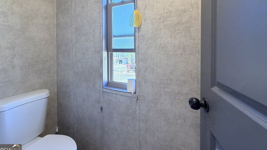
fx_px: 113
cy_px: 50
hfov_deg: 99.4
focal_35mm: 16
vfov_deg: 65.3
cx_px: 130
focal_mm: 2.22
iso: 200
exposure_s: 1/60
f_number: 2.2
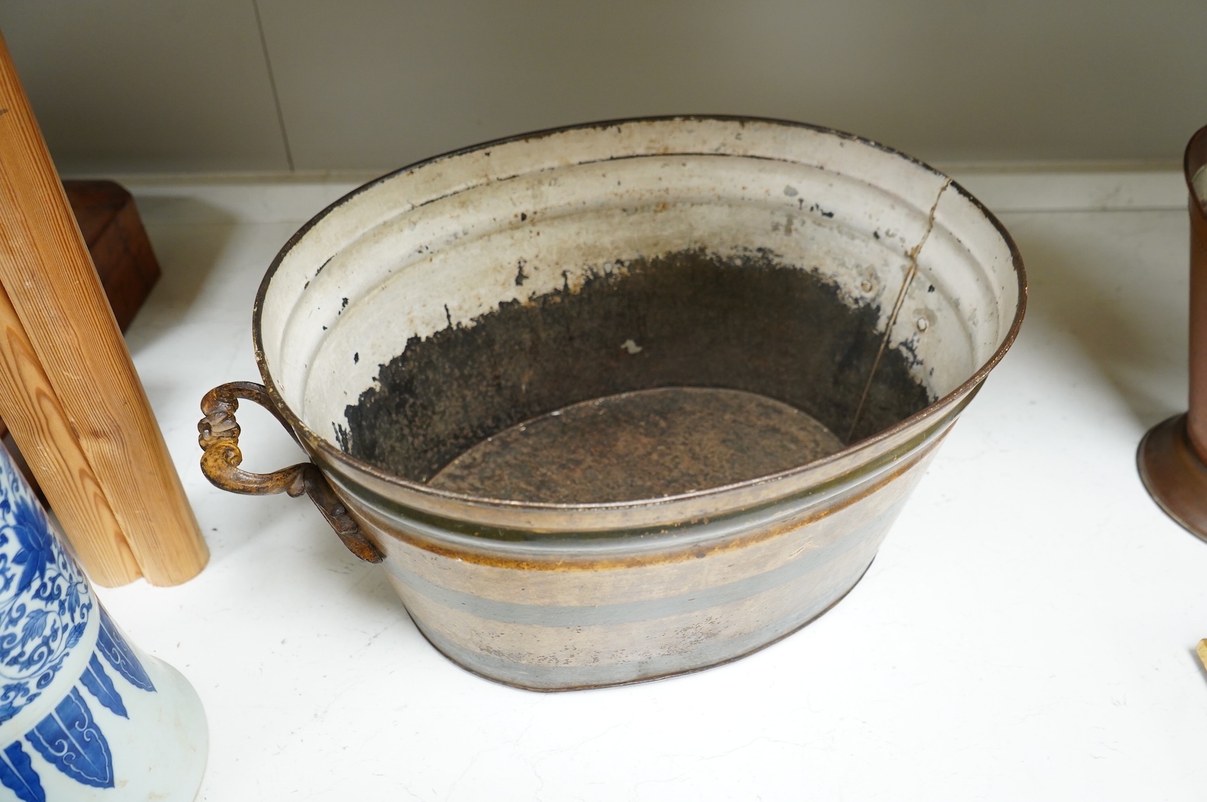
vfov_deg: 46.3
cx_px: 604
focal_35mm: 28
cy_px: 401
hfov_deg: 65.5
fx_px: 938
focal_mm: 28
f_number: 5
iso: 2500
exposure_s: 1/80
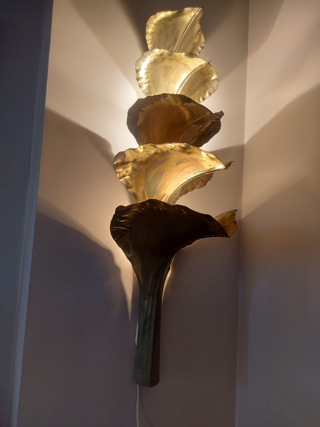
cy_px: 214
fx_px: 296
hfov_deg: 56.8
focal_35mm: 24
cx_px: 160
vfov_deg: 71.6
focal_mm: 5.23
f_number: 1.8
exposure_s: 1/50
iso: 100
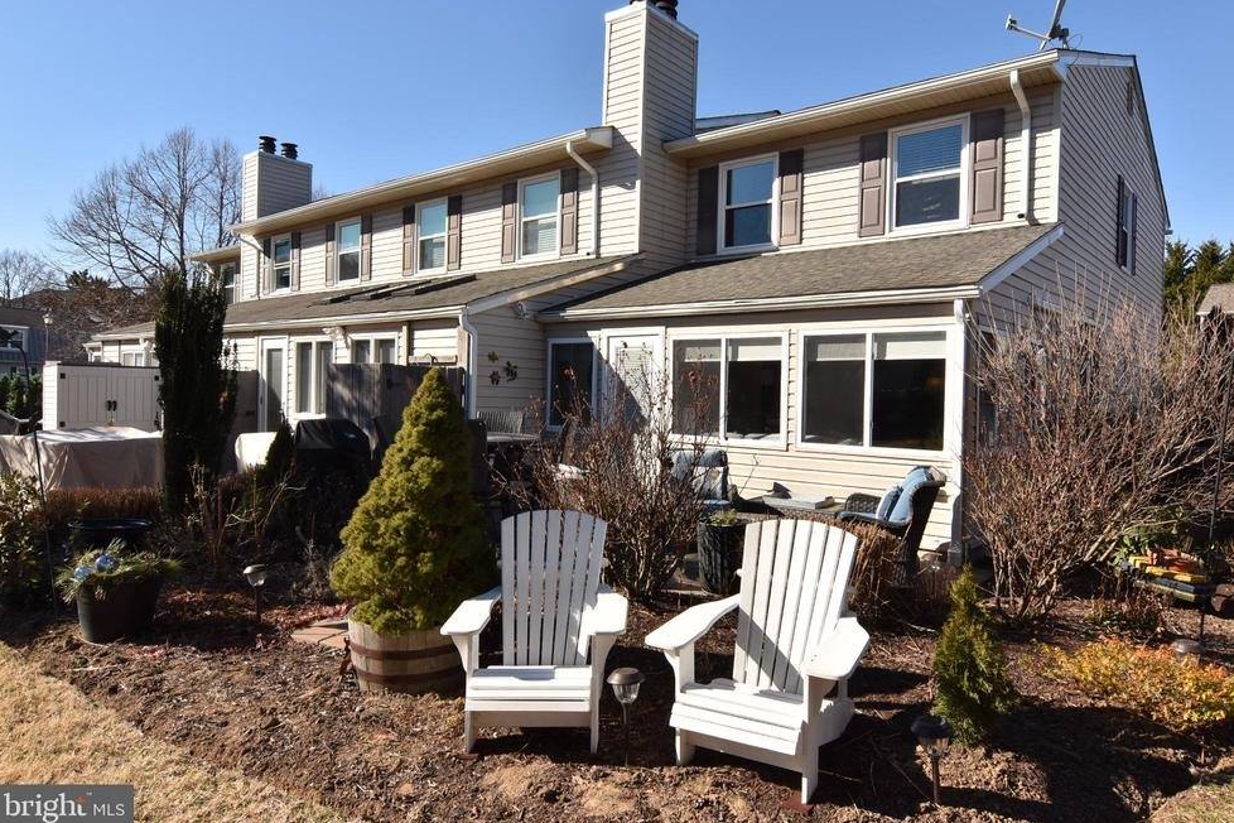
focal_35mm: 22
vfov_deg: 57.2
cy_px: 399
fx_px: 754
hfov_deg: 78.6
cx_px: 640
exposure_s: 1/640
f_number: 13
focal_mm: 14
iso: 500
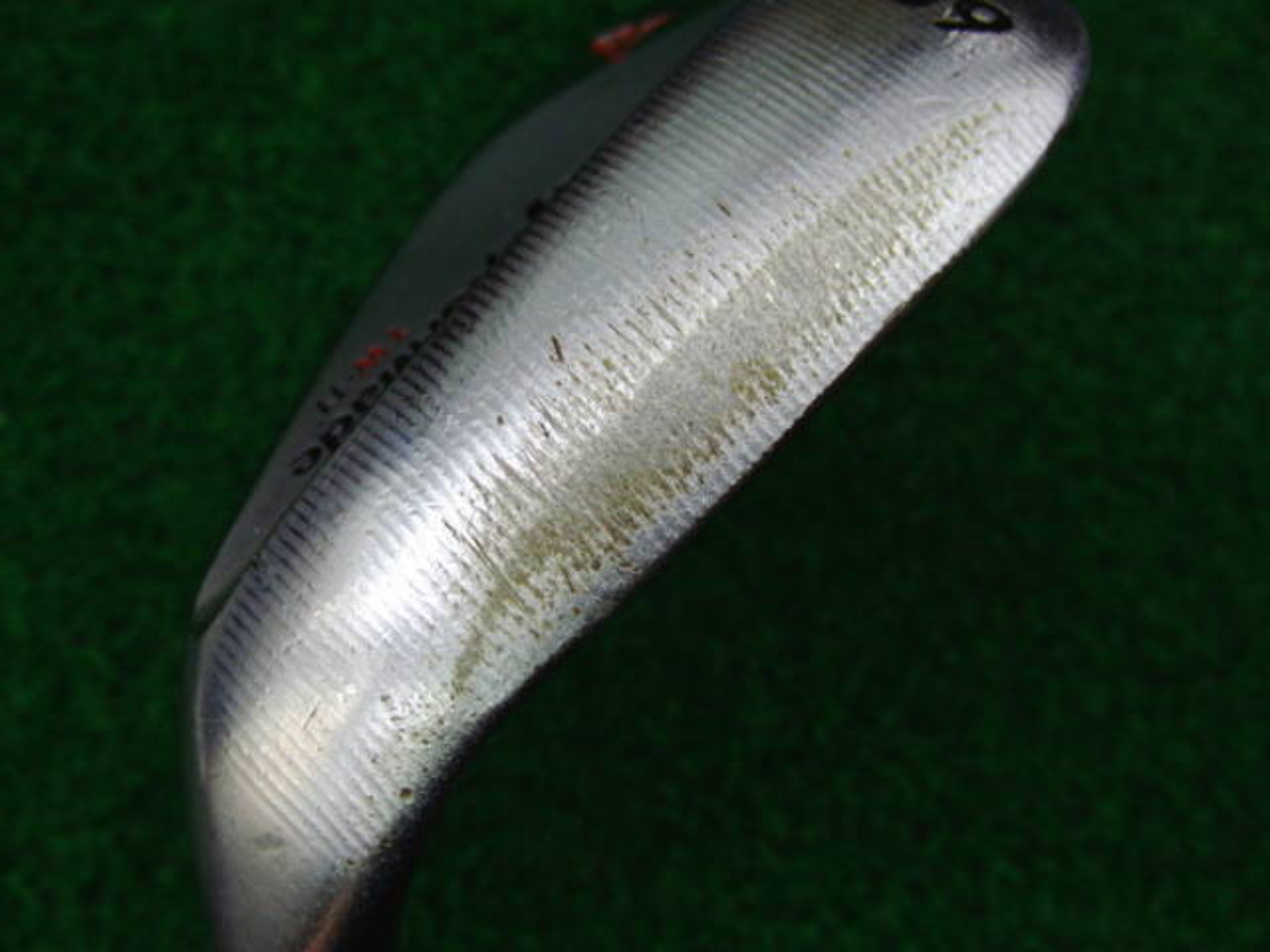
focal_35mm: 37
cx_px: 635
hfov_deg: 50.1
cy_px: 476
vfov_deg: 38.7
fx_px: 1357
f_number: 3.6
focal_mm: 6.42
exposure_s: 1/80
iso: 250
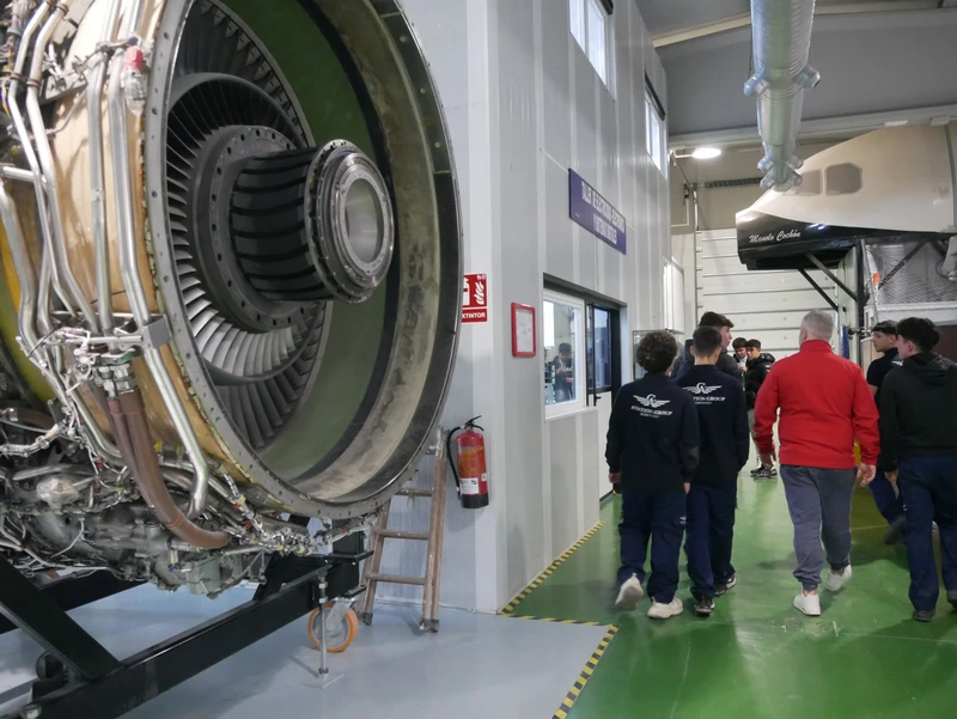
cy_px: 360
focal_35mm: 28
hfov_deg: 63.4
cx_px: 478
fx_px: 775
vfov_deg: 49.8
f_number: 3.5
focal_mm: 14
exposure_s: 1/50
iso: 3200
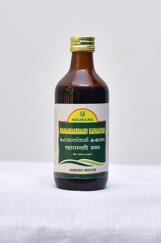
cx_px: 80
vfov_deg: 44.5
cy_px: 122
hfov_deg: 30.5
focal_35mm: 44
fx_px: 296
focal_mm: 44
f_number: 4
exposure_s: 1/100
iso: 1250
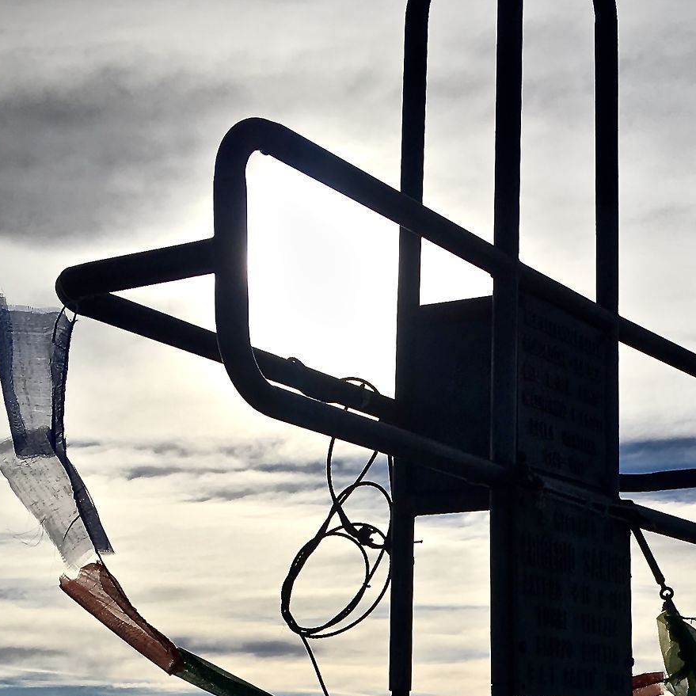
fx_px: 1592
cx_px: 528
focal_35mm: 70
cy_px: 797
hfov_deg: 24.4
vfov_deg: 23.0
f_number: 2.2
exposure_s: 1/6410
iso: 25
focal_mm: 4.15
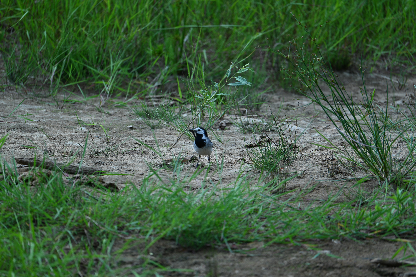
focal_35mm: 500
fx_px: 5774
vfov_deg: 2.7
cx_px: 208
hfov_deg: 4.1
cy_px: 138
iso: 100
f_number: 6.7
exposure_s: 1/100
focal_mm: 500
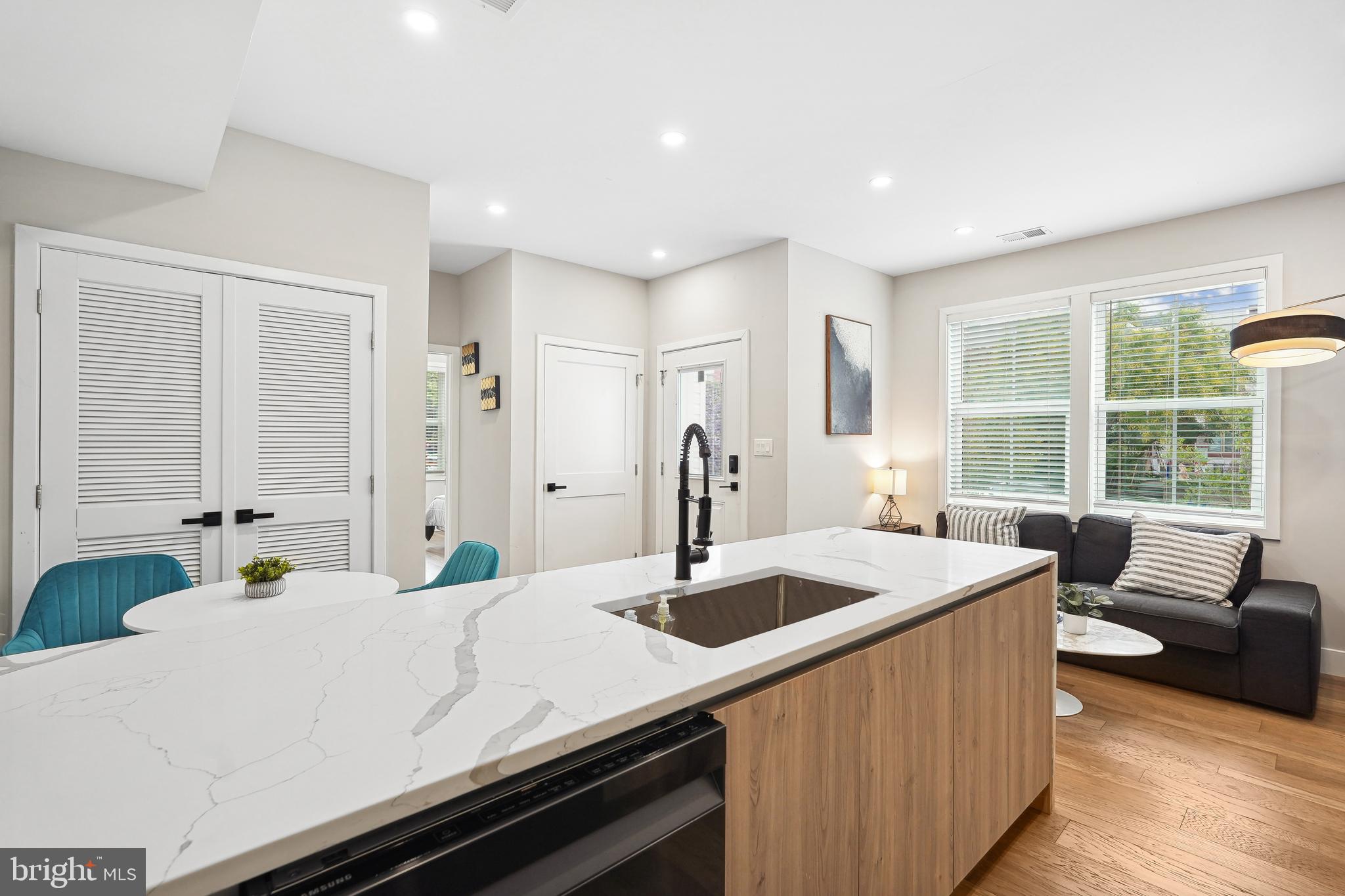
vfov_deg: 72.0
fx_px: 616
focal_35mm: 16
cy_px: 448
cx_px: 672
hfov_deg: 95.0
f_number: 6.3
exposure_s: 1/40
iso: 400
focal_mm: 16.5
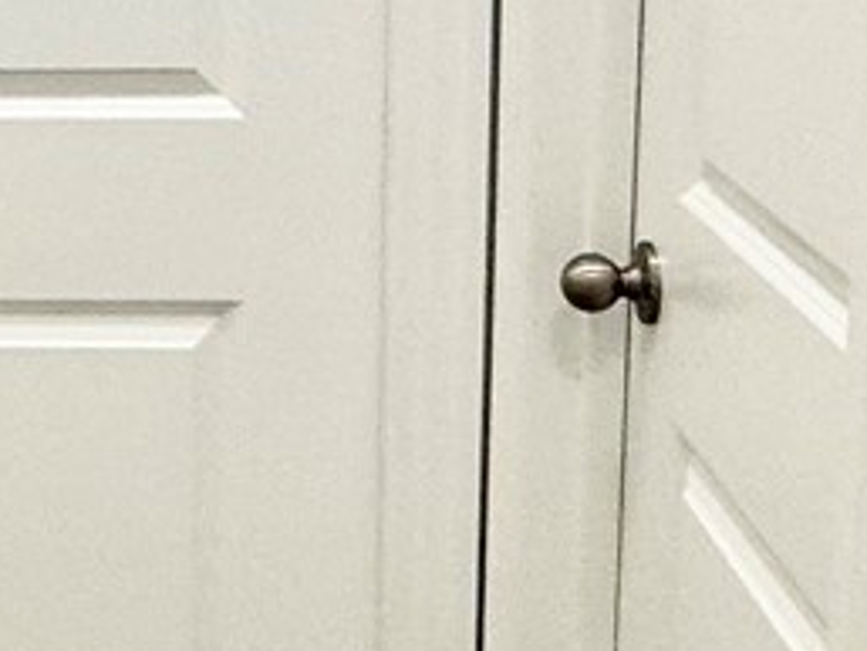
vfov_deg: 16.7
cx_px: -121
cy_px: 47
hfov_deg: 21.2
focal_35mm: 87
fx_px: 2180
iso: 125
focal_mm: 2.22
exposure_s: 1/120
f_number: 2.2
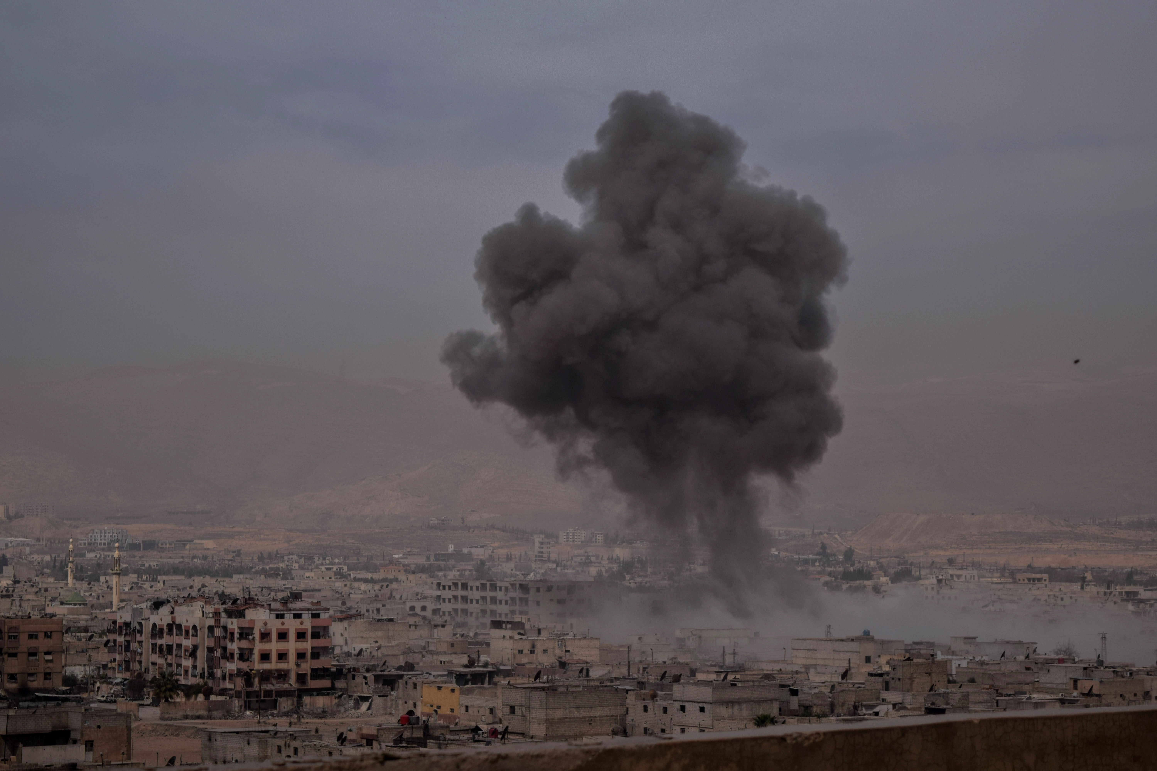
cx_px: 578
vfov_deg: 16.6
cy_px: 386
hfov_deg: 24.6
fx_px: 2651
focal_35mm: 82
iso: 100
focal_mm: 55
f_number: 5.6
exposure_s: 1/1600
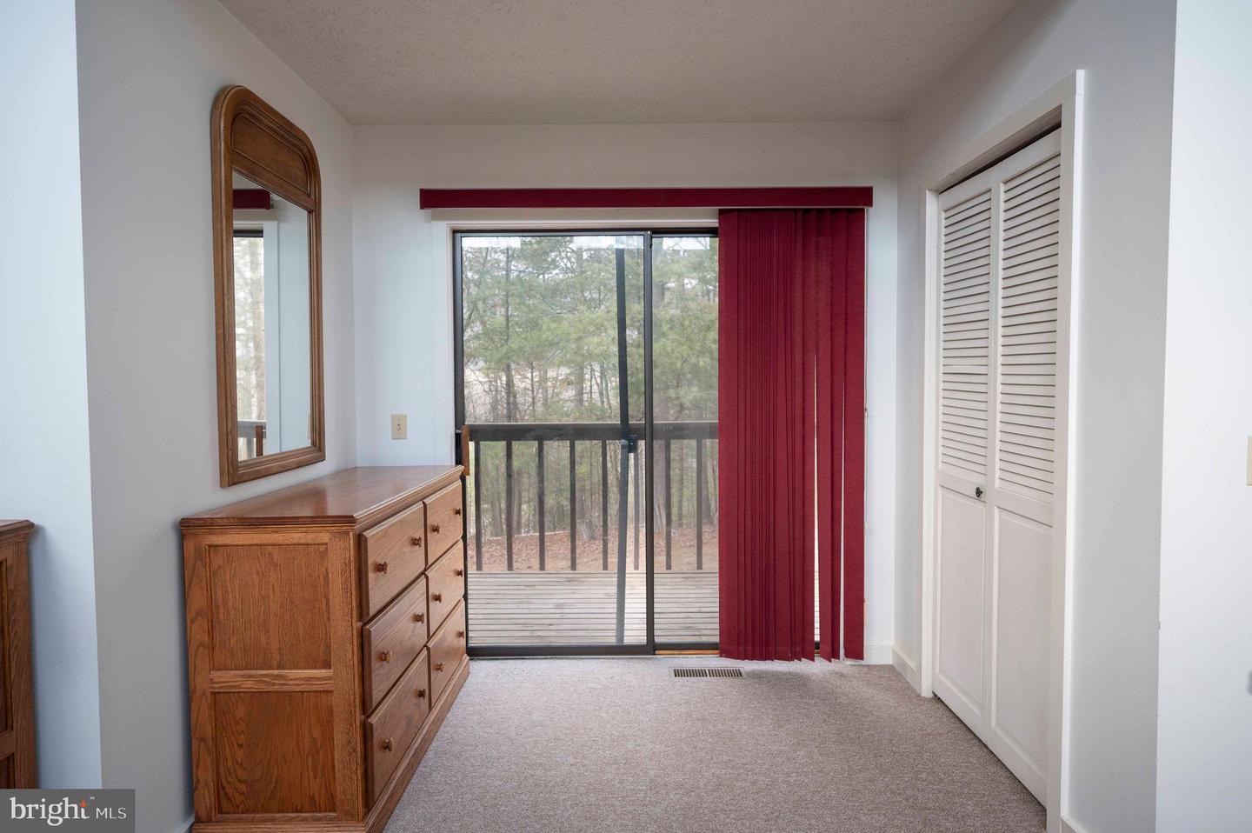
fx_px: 730
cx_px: 626
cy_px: 416
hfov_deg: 81.2
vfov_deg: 59.4
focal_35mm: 21
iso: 1000
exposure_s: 1/320
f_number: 5
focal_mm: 21
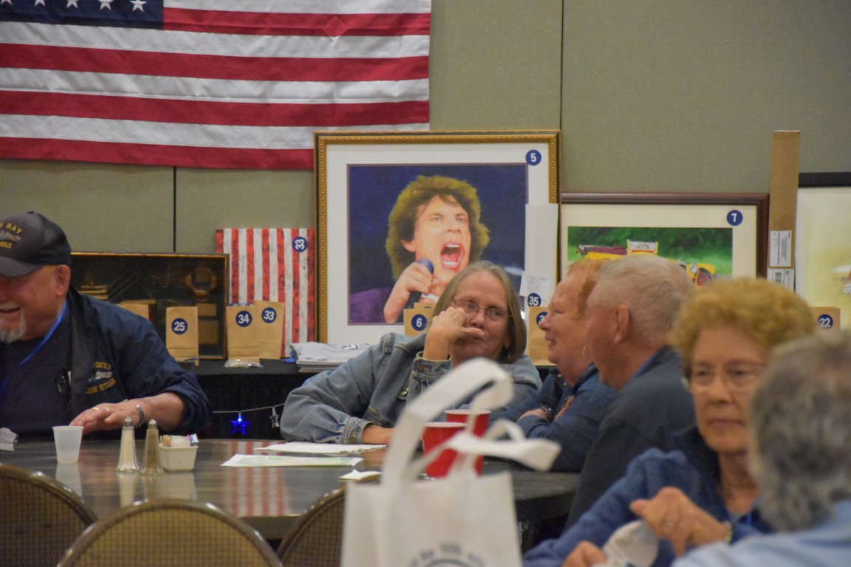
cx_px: 426
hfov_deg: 13.0
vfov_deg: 8.7
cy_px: 284
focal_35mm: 158
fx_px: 3723
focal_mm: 105
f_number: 5.6
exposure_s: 1/125
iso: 9000
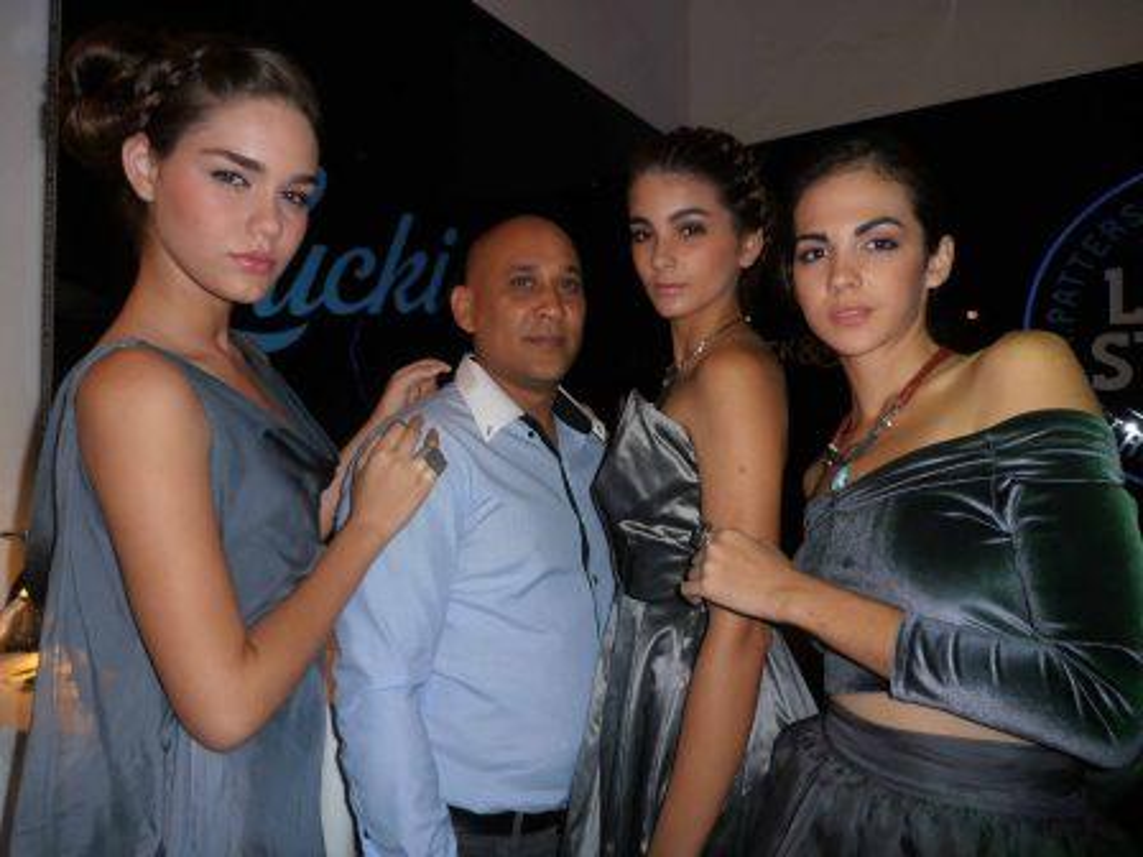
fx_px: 792
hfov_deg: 71.6
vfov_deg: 56.8
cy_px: 428
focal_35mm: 24
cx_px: 572
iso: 100
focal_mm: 4.2
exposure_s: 1/30
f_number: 3
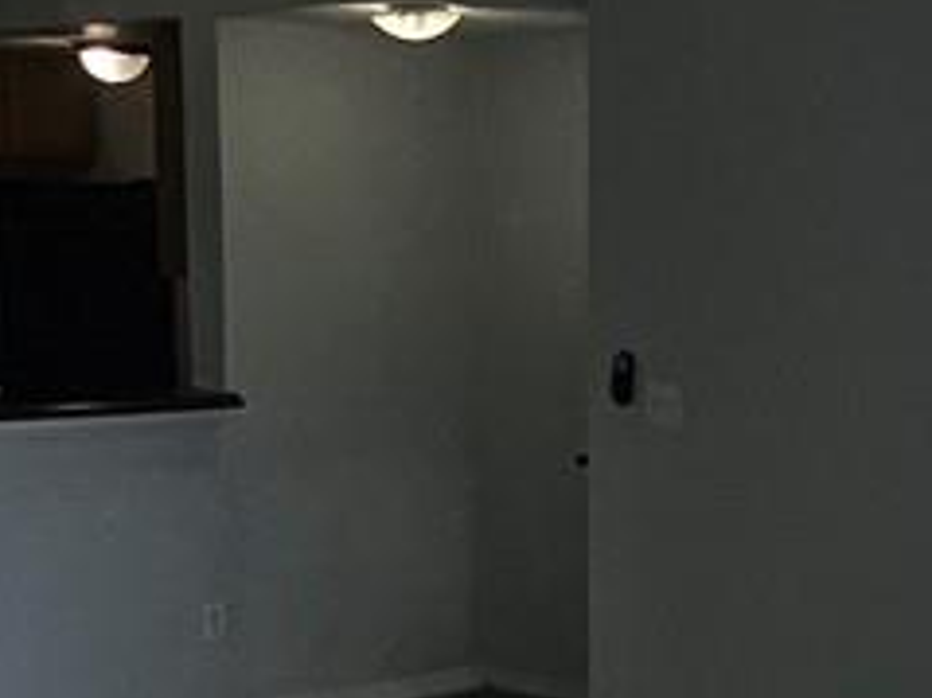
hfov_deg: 22.1
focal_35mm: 87
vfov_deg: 16.8
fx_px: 2341
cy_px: 604
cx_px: 776
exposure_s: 1/120
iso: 50
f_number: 2.2
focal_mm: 1.7
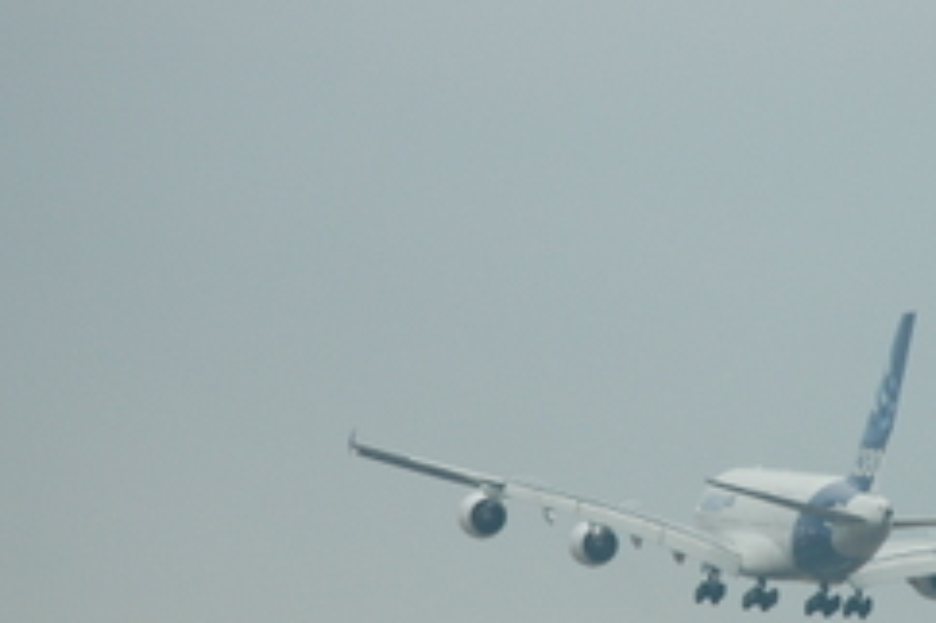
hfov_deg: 6.9
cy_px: 474
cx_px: 746
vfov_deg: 4.6
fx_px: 7716
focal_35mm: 297
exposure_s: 1/800
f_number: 5.6
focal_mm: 120
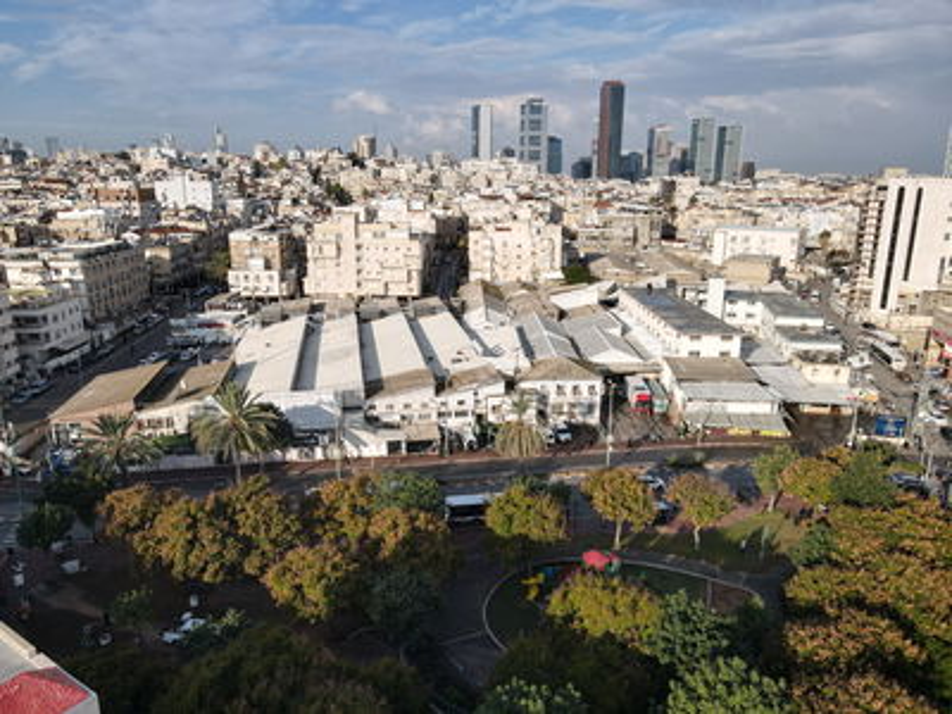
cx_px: 476
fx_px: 660
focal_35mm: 24
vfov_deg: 56.8
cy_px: 357
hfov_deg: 71.6
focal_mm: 4.5
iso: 110
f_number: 2.8
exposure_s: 1/800
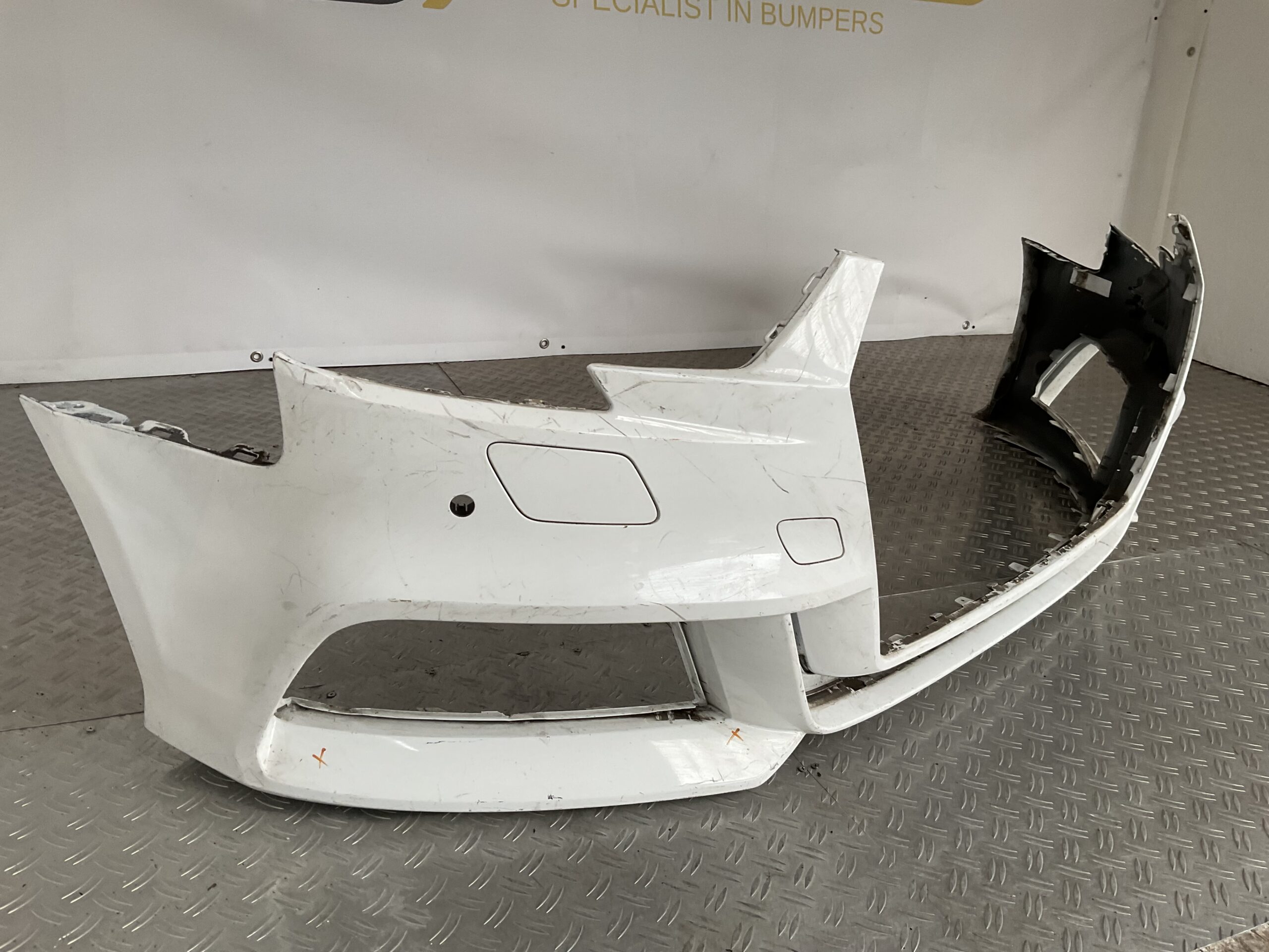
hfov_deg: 61.7
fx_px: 1063
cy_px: 476
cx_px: 634
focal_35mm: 29
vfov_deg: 48.2
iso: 40
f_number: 1.8
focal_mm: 3
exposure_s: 1/120
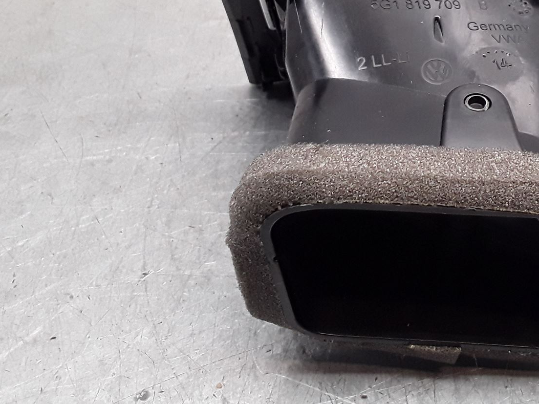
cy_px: 92
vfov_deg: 27.6
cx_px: 421
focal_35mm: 52
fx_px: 810
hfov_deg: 35.8
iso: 100
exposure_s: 1/100
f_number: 1.9
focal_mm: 2.91
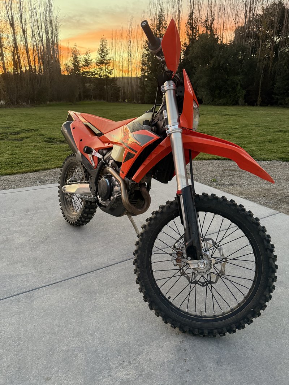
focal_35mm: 24
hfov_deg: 56.8
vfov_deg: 71.6
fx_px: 267
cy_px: 192
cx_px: 144
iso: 500
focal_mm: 6.76
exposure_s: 1/60
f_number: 1.78
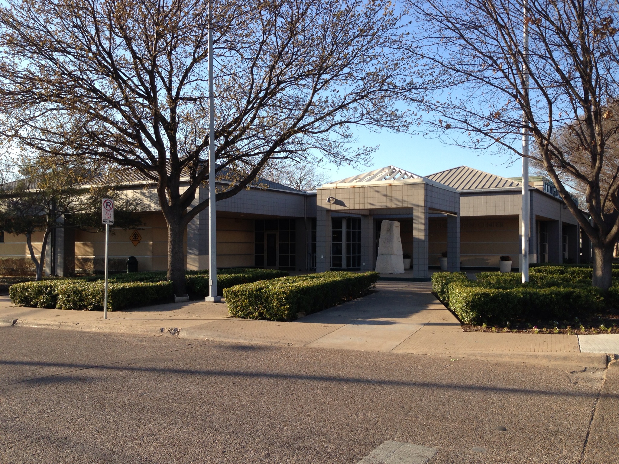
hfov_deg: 55.4
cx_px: 310
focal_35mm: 33
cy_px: 232
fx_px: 590
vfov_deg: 42.9
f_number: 2.4
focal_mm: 4.13
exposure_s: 1/638
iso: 50
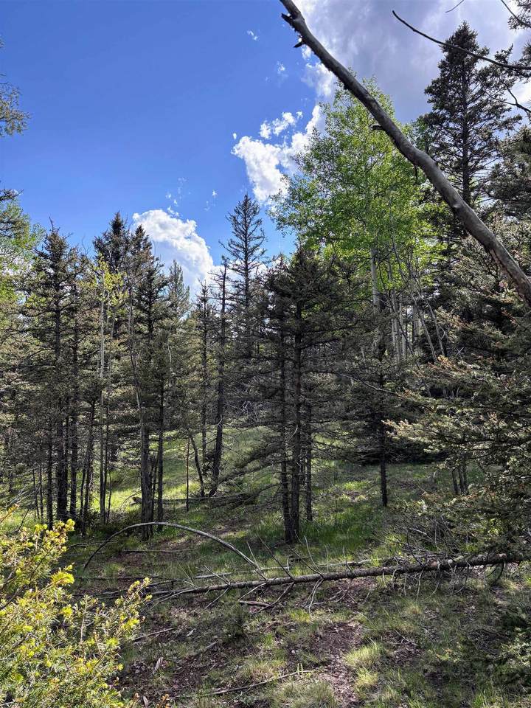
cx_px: 266
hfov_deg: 53.1
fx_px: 532
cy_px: 354
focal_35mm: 26
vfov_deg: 67.3
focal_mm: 5.96
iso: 50
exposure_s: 1/1667
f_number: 1.6
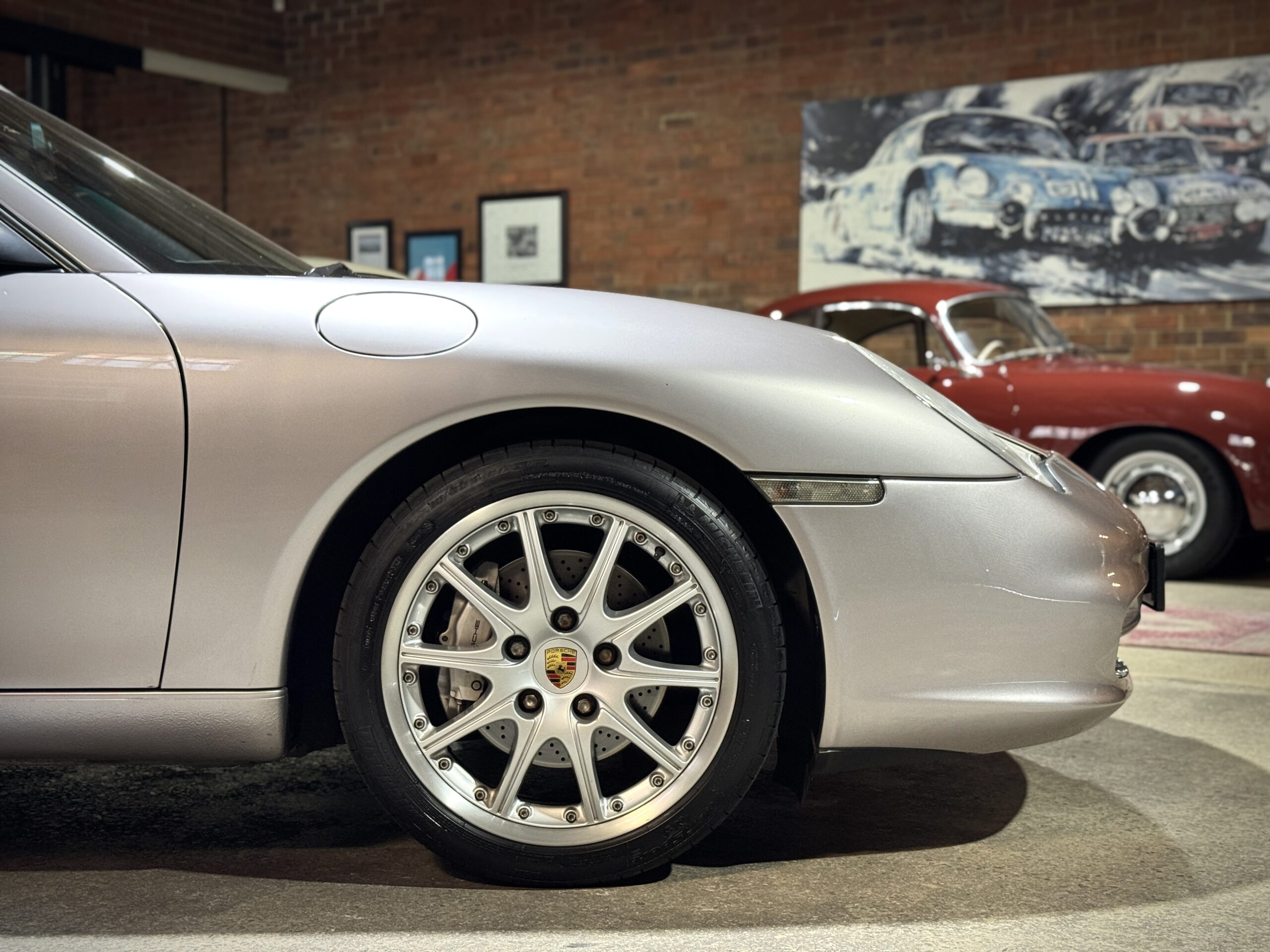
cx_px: 635
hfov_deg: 39.7
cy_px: 476
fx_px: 1761
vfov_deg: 30.3
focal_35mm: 48
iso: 250
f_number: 1.78
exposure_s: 1/33
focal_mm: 6.76
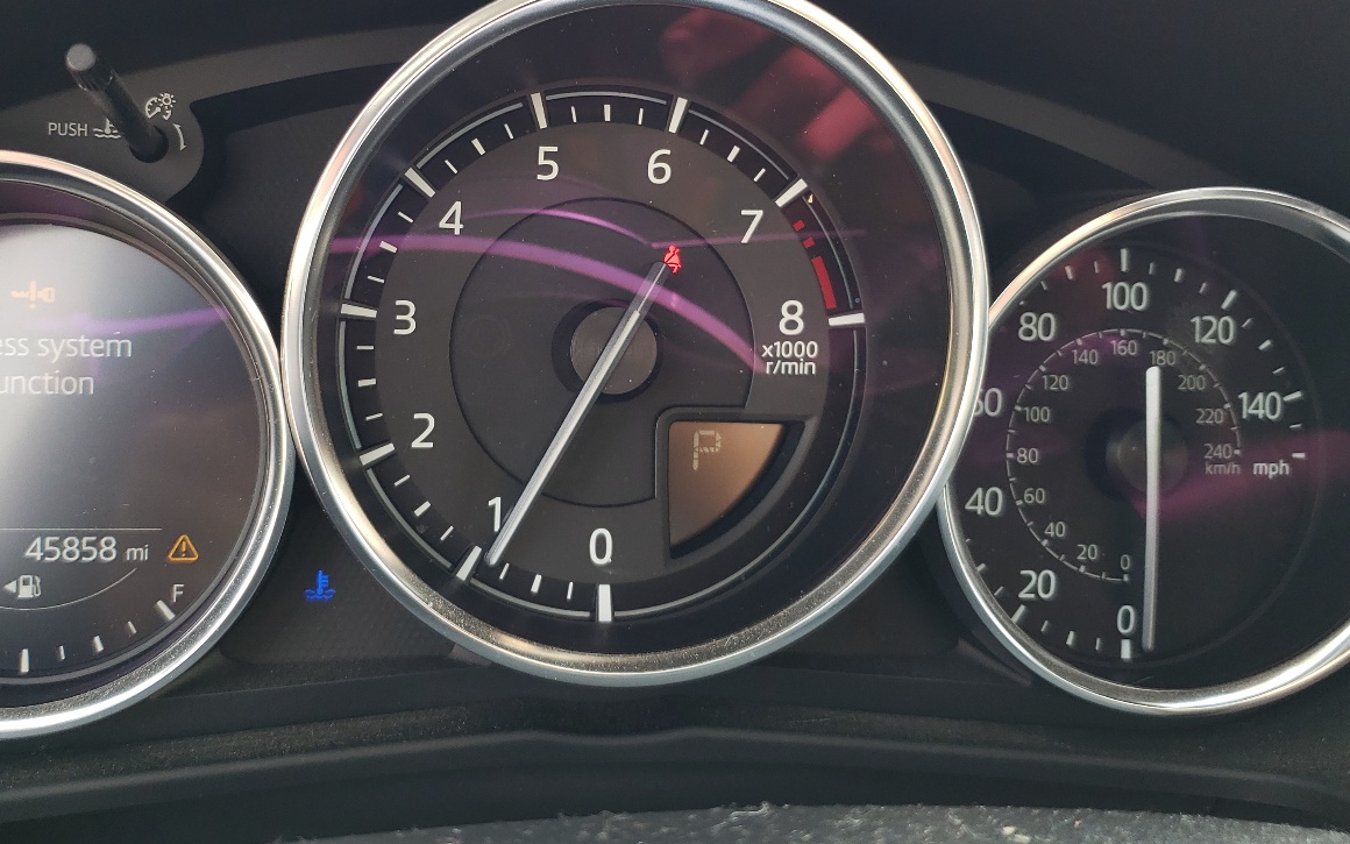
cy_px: 333
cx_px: 587
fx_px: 1398
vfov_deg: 33.5
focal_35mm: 38
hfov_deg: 51.4
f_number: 1.5
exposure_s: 1/143
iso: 50
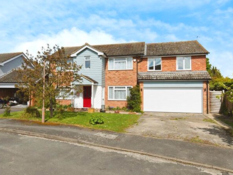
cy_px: 84
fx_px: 121
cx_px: 125
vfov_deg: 71.6
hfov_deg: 87.6
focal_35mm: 18
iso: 640
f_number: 8
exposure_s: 1/3200
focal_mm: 16
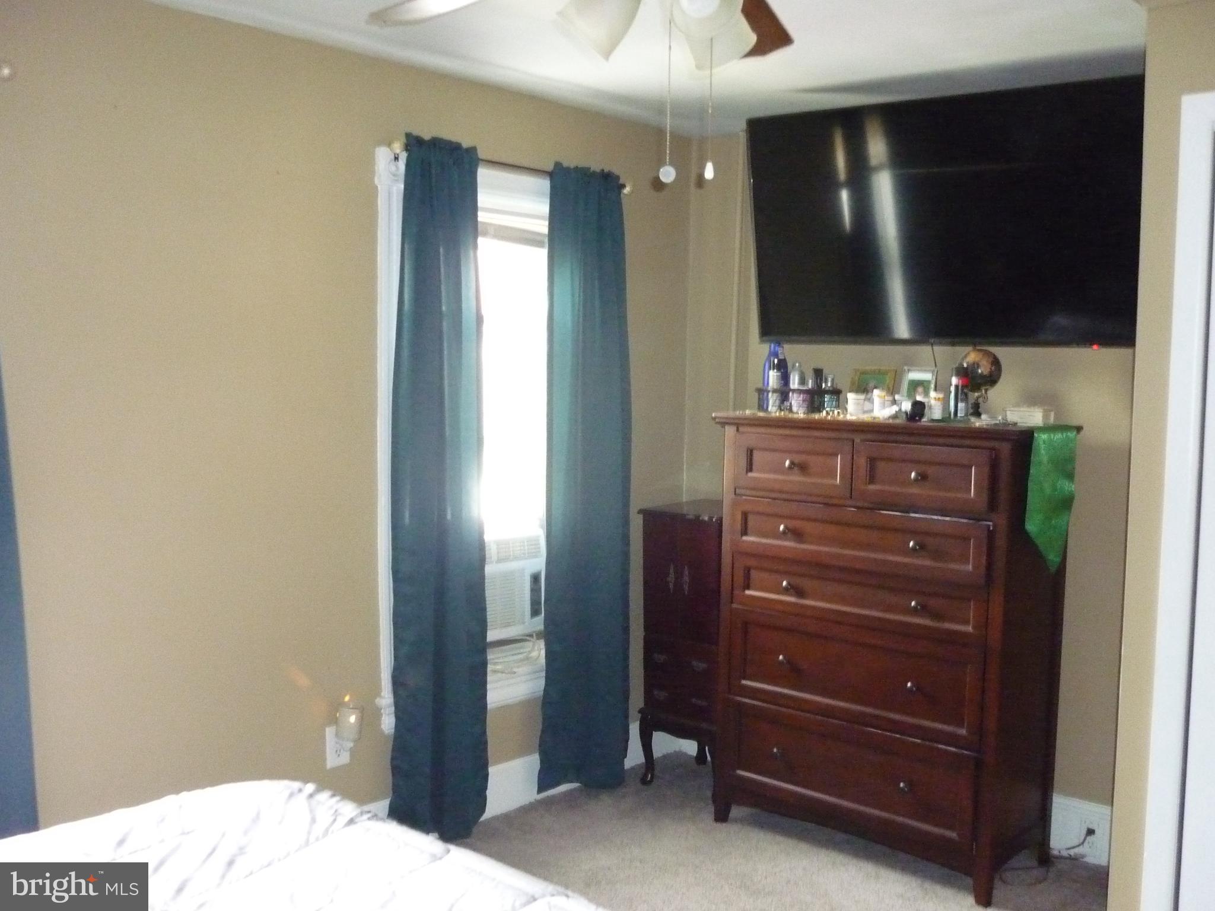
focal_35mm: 33
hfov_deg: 55.4
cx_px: 608
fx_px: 1158
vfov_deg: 42.9
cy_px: 456
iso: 1000
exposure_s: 1/30
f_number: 2.8
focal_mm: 5.5
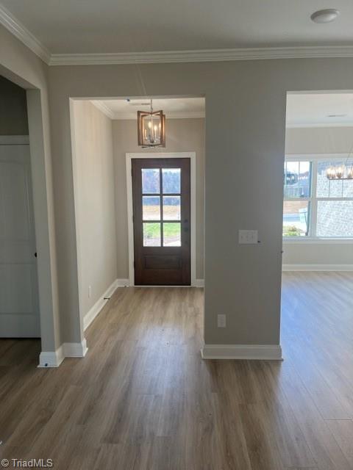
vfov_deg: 67.3
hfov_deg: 53.1
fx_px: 354
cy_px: 235
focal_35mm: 26
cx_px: 176
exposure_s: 1/179
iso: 50
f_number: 1.6
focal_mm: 5.1
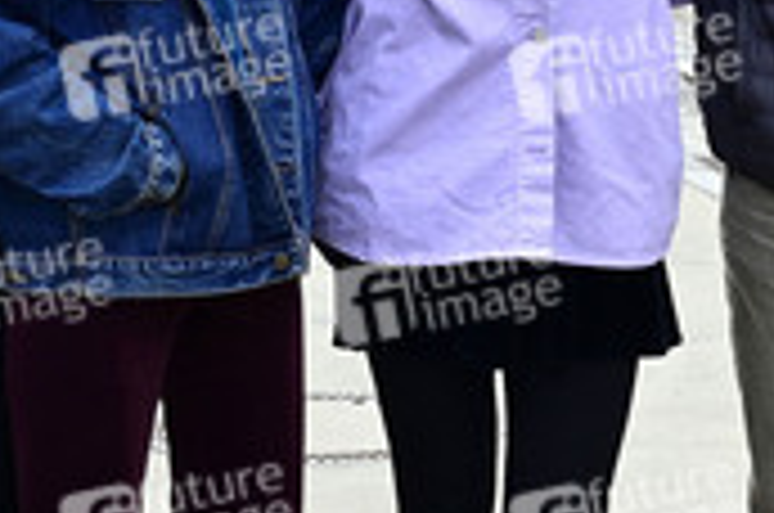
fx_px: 2532
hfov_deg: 17.3
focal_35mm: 118
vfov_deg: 11.4
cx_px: 506
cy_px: -45
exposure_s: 1/320
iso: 500
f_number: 7.1
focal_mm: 45
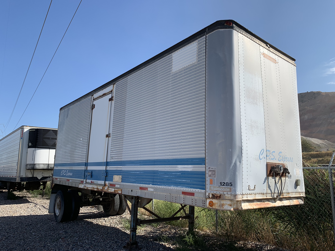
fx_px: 252
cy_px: 126
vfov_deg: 53.1
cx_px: 168
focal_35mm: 26
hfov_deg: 67.3
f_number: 1.8
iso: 25
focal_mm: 4.25
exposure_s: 1/2160
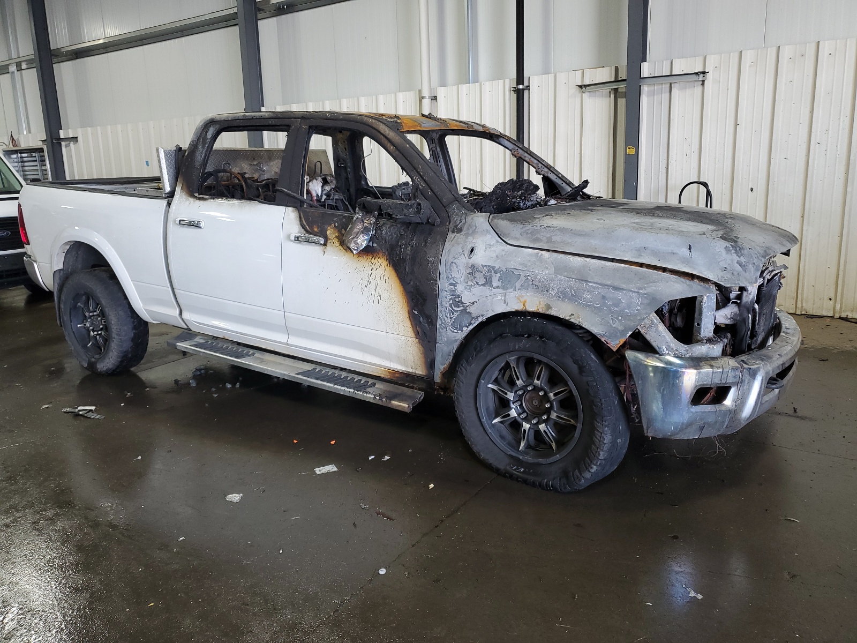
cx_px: 428
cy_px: 322
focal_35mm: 26
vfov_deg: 53.1
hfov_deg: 67.3
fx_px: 644
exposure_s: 1/60.2
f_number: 1.5
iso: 63
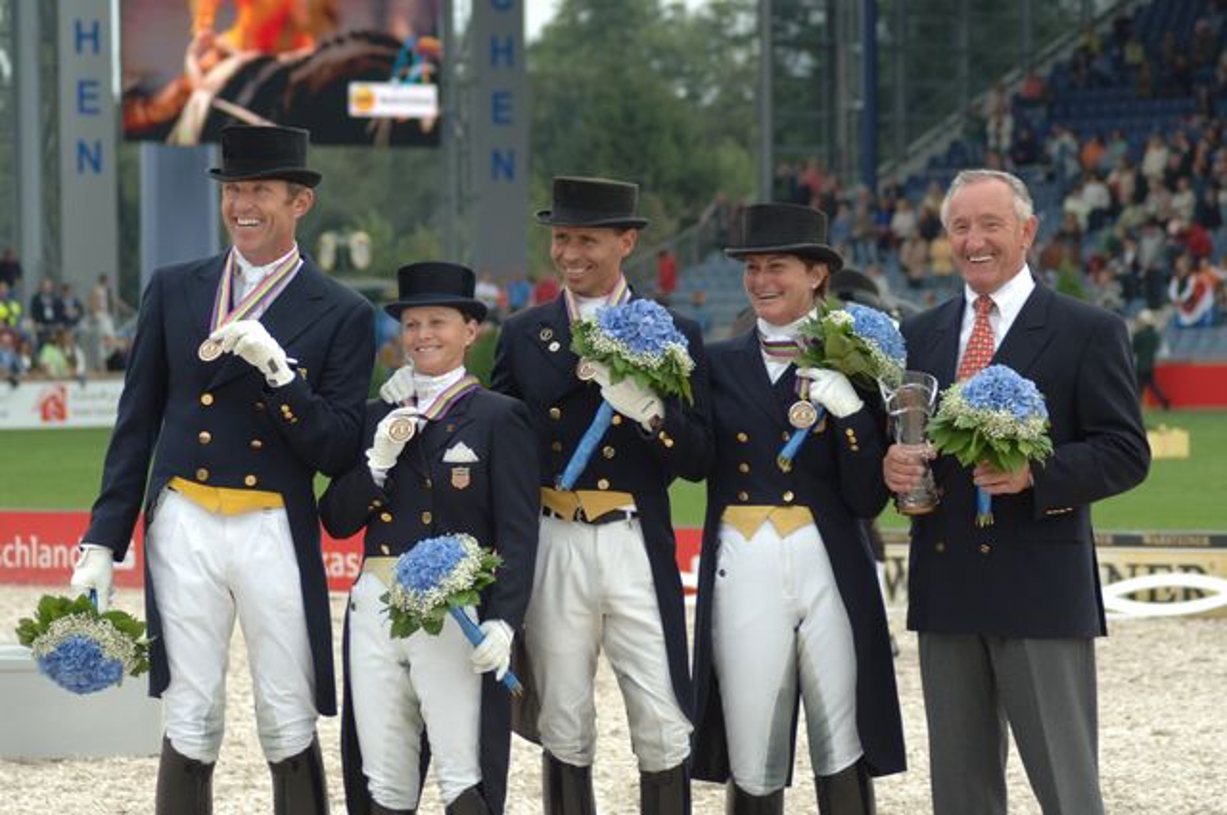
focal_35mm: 158
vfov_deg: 8.7
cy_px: 408
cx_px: 614
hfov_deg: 13.1
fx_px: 5361
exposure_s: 1/250
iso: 200
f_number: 5.6
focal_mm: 105
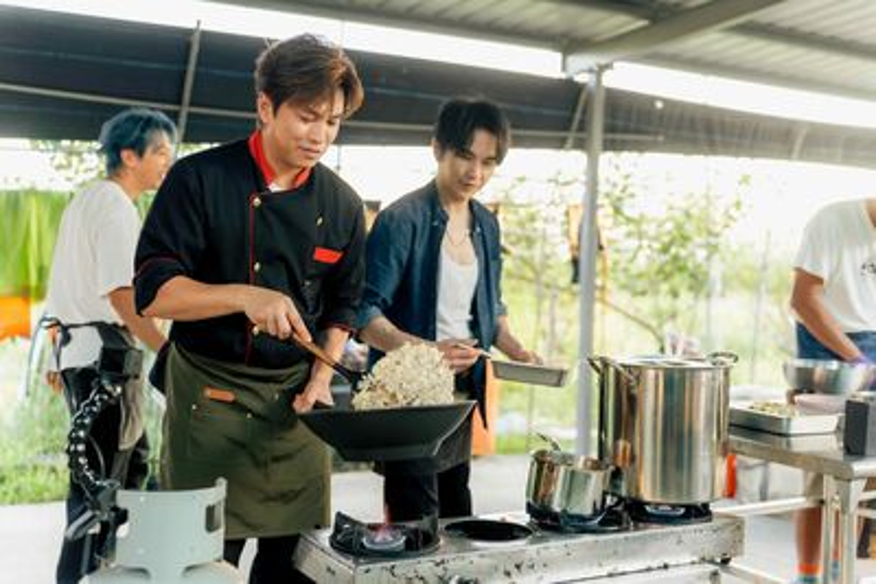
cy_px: 292
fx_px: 1047
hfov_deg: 45.4
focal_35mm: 43
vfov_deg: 31.2
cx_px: 438
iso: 800
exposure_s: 1/320
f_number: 2.2
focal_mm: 43
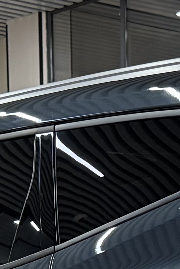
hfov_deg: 7.9
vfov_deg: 11.3
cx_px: 226
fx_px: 1282
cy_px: 455
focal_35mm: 171
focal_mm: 6.76
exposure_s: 1/50
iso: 250
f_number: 1.78
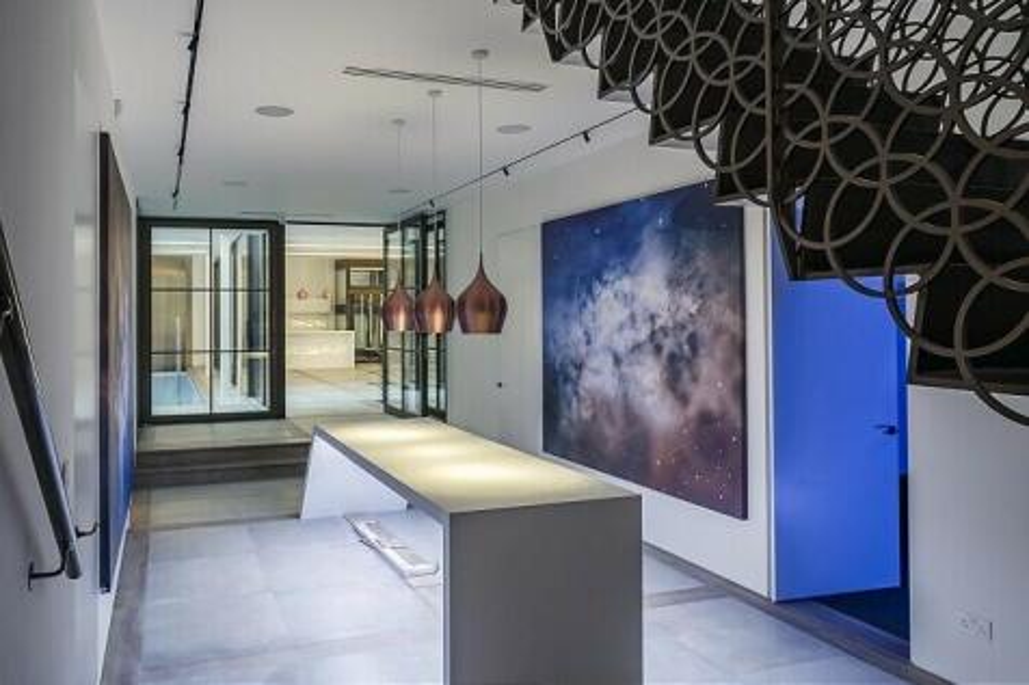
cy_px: 342
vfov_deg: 59.5
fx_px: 600
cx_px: 514
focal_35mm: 21
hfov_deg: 81.2
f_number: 8
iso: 100
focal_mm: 14
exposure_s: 1/4
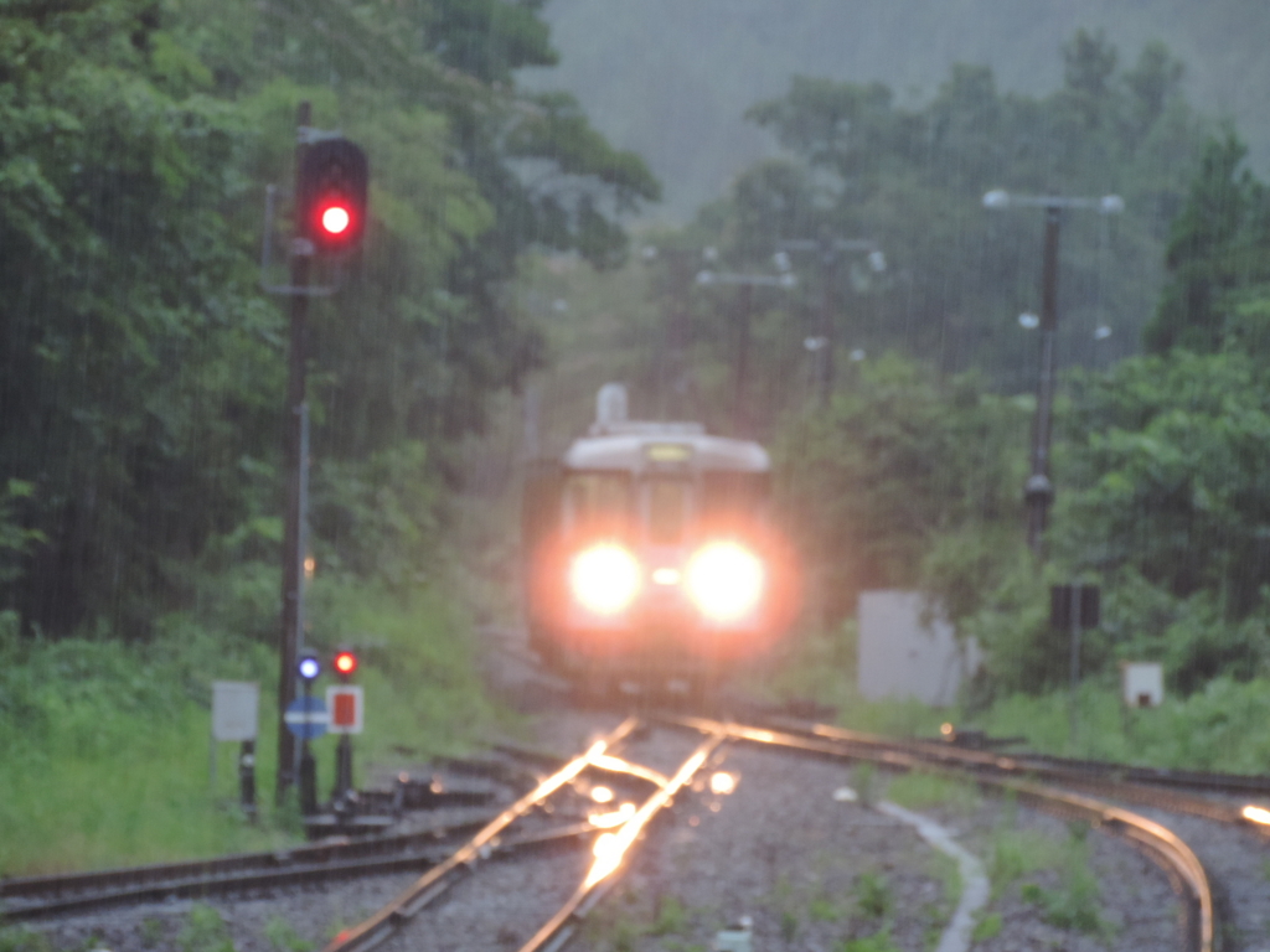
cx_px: 635
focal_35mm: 350
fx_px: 12841
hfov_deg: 5.7
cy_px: 476
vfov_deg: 4.2
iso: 450
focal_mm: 62.4
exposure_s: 1/50
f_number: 4.8
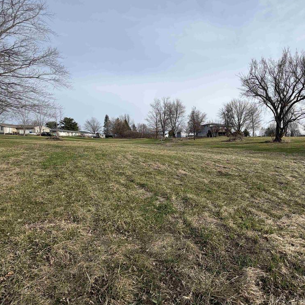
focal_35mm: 17
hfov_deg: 80.8
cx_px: 207
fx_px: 169
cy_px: 152
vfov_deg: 84.0
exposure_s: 1/770
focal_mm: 2.22
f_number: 2.2
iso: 20
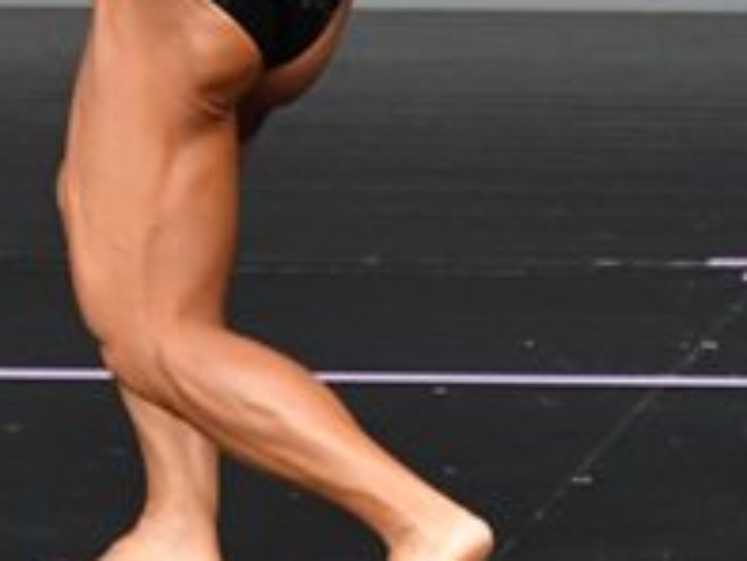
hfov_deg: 1.7
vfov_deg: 1.2
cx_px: 282
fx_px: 25717
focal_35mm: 1191
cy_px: -288
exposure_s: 1/400
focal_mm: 210
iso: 4000
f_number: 5.6
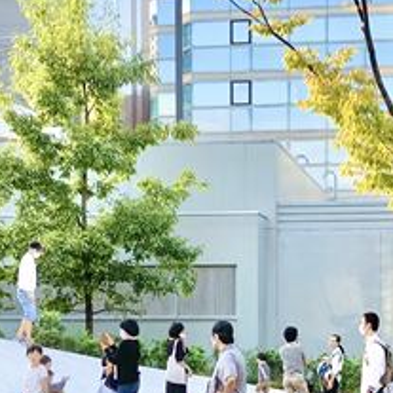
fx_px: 912
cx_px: 106
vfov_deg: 23.4
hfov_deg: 24.1
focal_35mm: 71
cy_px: 389
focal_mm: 4.25
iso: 25
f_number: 1.8
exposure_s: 1/378
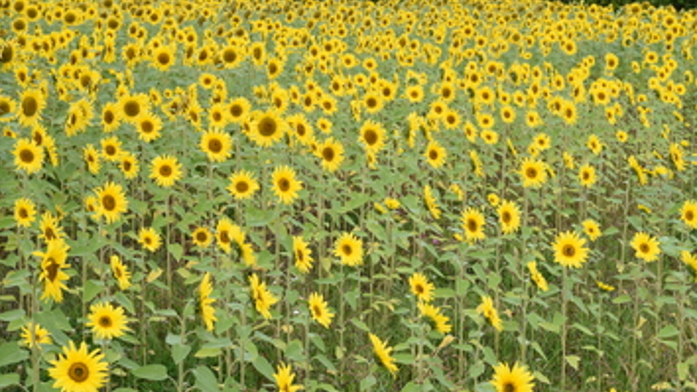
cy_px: 247
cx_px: 425
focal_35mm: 68
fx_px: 1257
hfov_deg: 30.9
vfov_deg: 17.7
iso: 100
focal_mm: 50
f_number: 16
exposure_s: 1/30
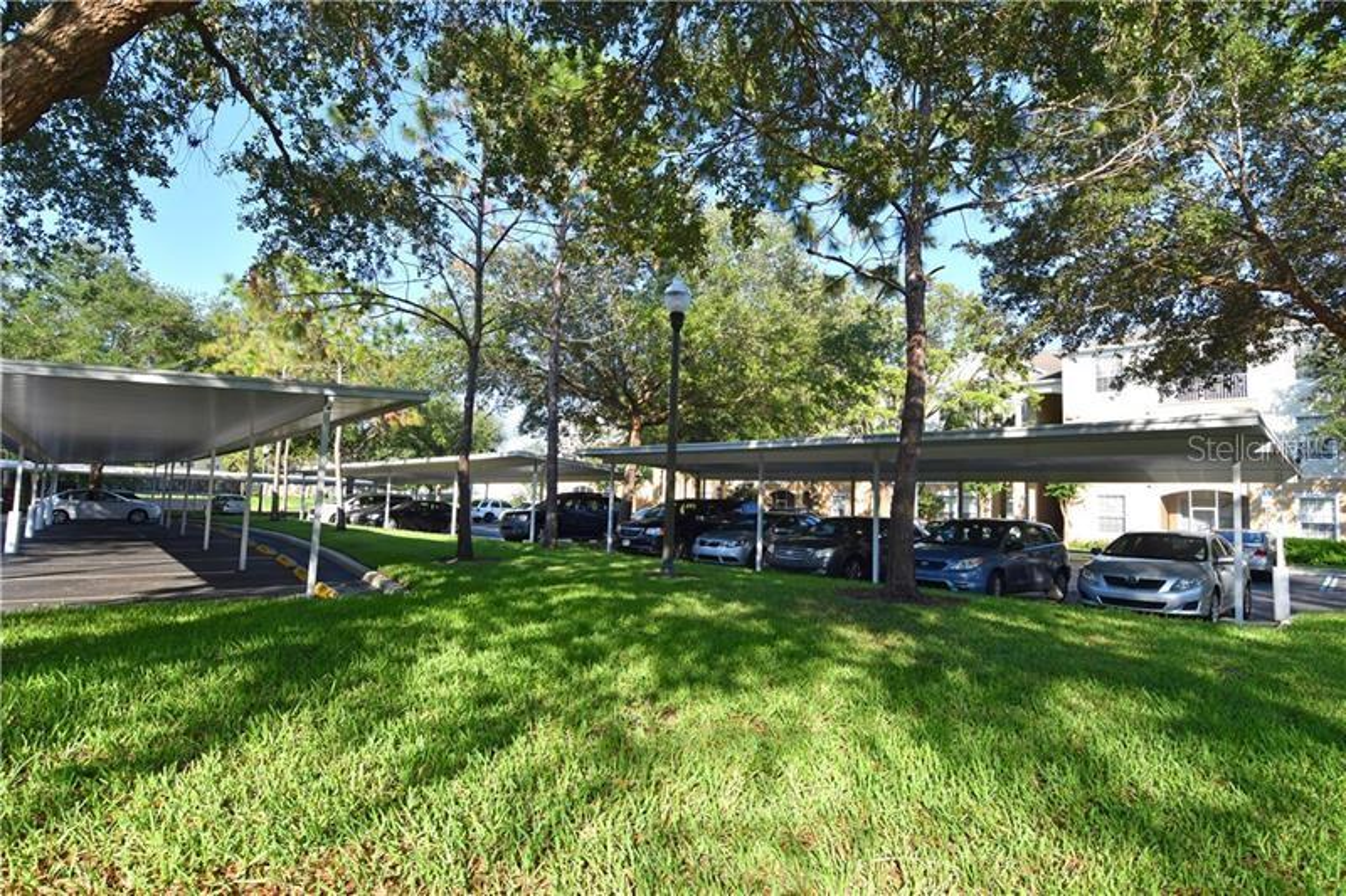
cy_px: 448
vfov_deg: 67.4
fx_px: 673
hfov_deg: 90.0
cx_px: 673
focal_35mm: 18
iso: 200
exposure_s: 1/250
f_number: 8
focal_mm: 12
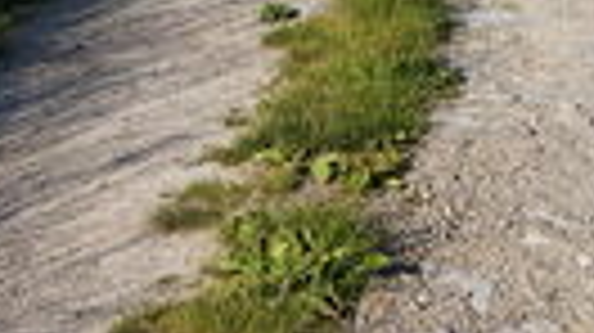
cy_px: -338
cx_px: 580
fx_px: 1353
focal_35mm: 86
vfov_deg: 12.4
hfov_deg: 23.8
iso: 40
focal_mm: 4.2
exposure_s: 1/2648
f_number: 1.7
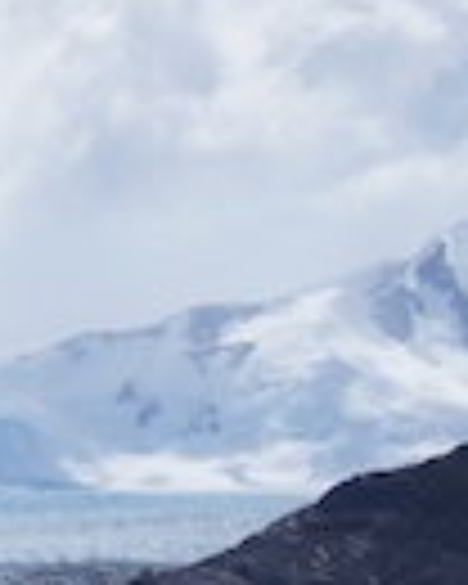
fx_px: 6567
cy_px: 448
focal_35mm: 379
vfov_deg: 5.1
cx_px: -243
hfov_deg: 4.1
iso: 100
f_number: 8
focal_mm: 55
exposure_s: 1/1000
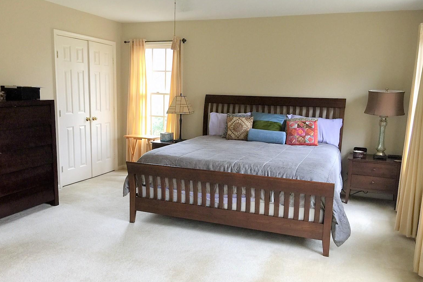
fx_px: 364
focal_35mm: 31
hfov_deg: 60.3
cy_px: 160
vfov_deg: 42.2
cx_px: 206
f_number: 2.2
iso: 64
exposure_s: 1/15
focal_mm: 4.15
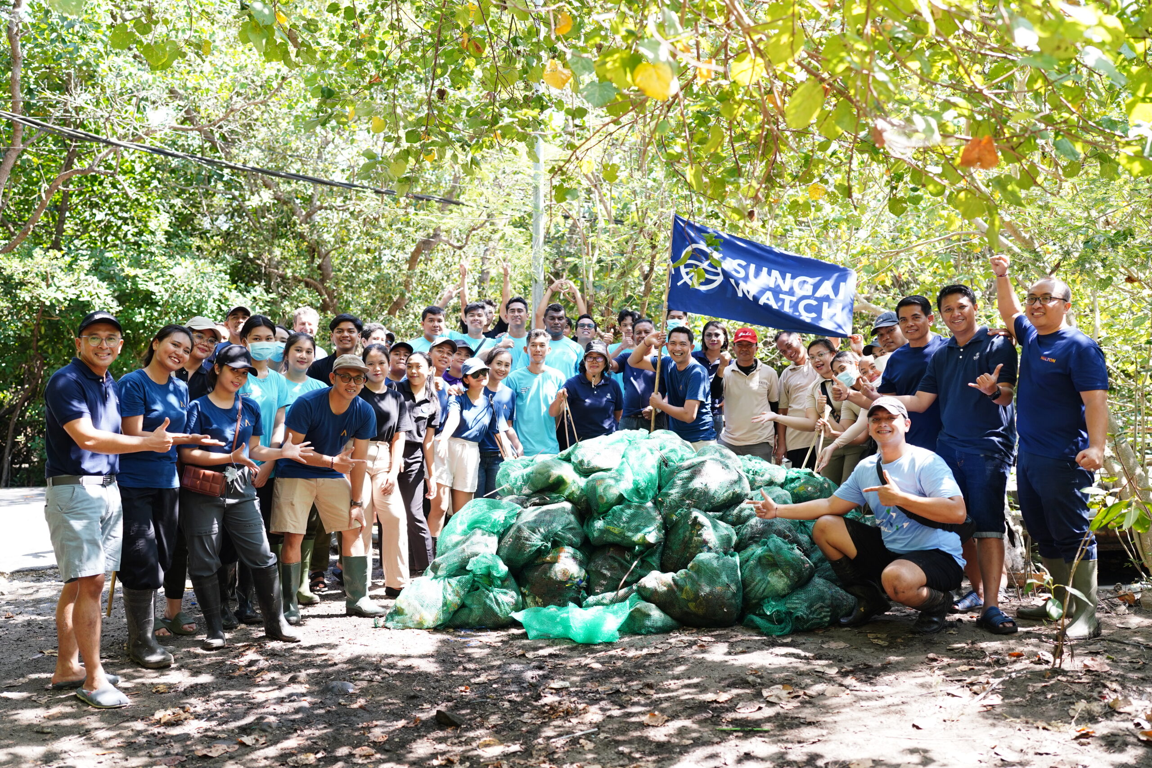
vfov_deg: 37.9
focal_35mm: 35
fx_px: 1120
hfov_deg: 54.4
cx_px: 576
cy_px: 384
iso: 500
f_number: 2.5
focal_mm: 35
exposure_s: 1/800
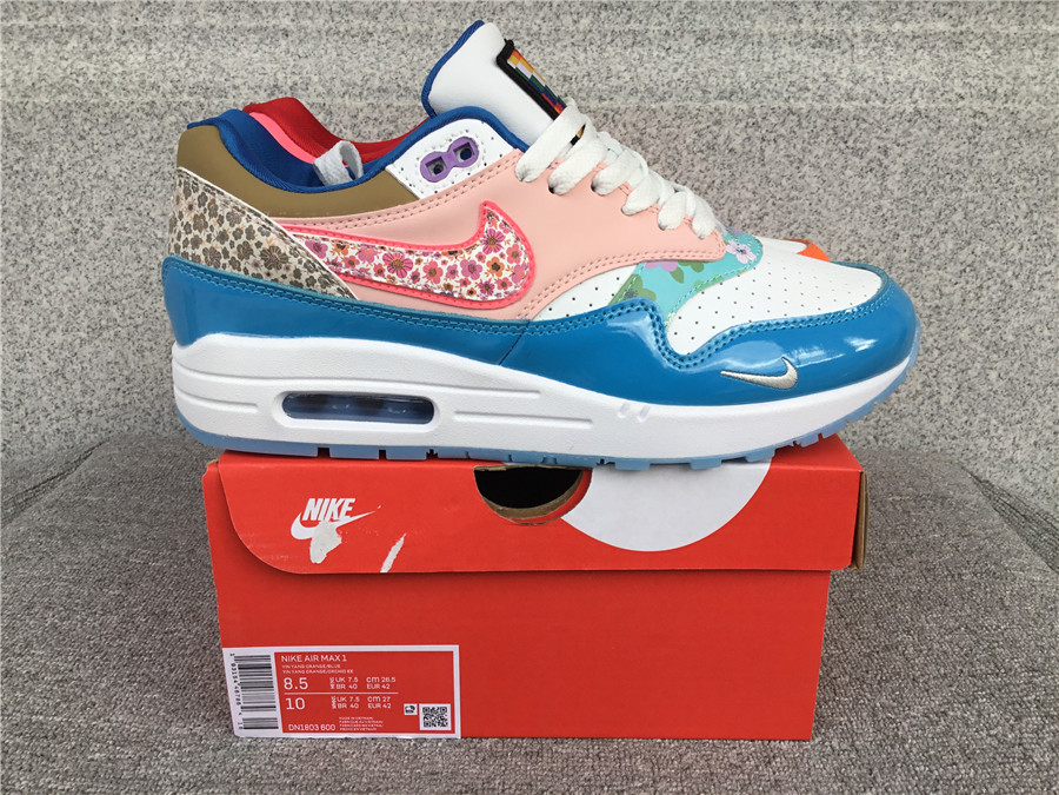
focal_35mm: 31
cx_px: 530
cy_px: 398
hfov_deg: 58.4
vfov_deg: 45.4
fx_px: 948
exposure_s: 1/205
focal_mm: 3.3
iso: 25
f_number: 2.4
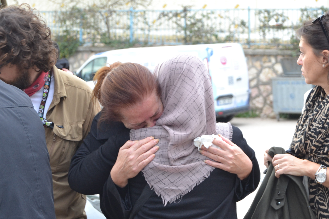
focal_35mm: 102
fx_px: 930
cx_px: 180
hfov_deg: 20.1
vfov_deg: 13.4
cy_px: 141
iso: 400
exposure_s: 1/100
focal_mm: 45
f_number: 5.3
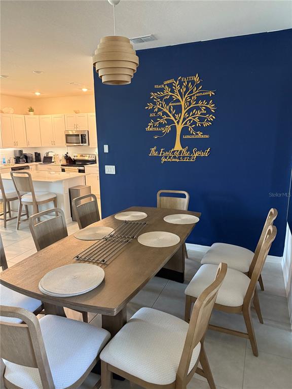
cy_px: 194
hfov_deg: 56.8
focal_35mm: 24
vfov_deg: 71.6
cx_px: 146
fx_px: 270
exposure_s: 1/60
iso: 500
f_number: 1.78
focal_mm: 6.76
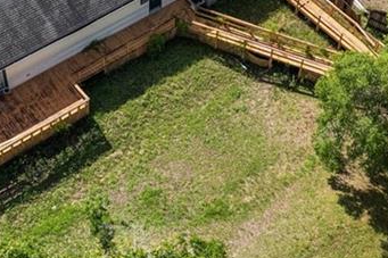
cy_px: -22
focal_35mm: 66
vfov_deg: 19.7
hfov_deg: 30.4
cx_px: 150
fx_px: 711
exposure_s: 1/1500
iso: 100
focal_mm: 8.38
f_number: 2.8
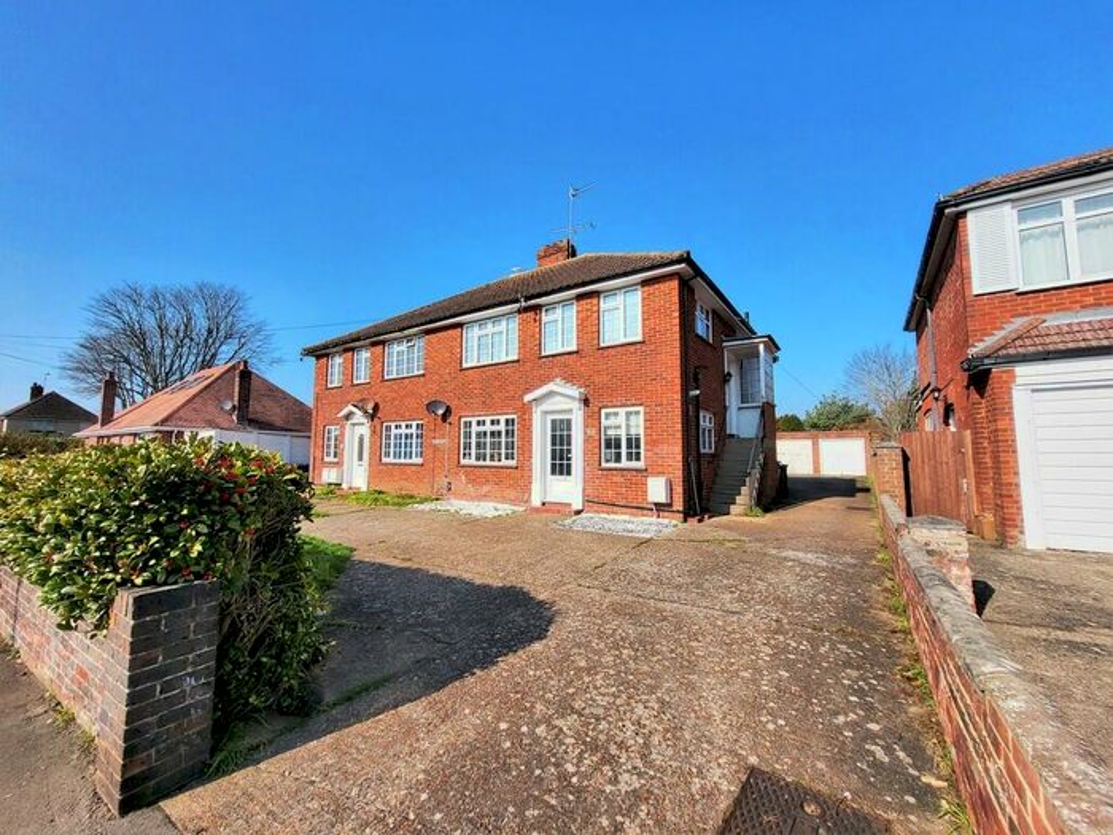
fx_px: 418
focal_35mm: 13
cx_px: 556
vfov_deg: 89.9
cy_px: 418
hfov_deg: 106.2
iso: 32
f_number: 2.2
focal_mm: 1.74
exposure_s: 1/957
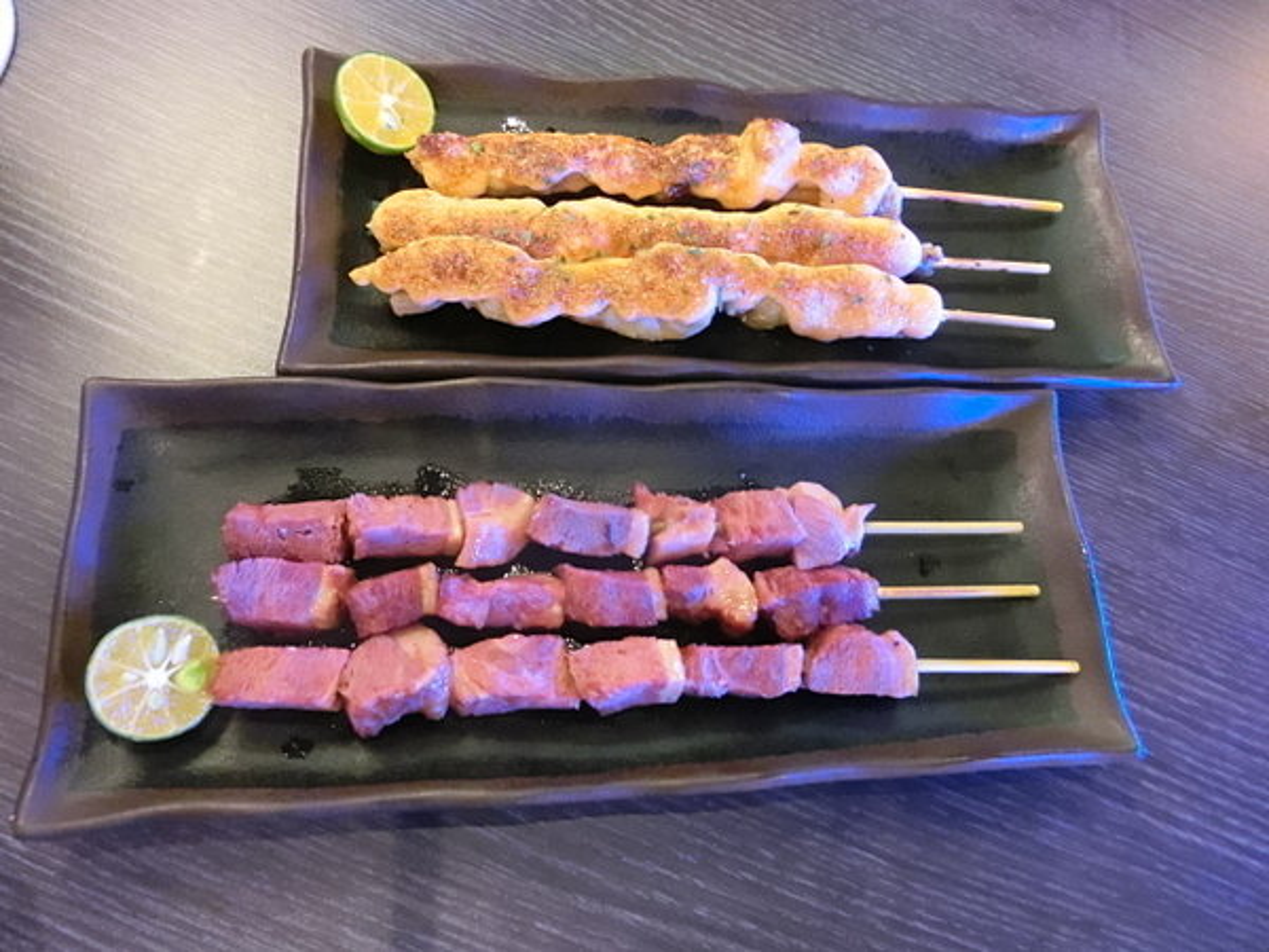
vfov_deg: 56.8
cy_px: 476
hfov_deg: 71.6
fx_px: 880
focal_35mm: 24
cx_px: 634
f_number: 3
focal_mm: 4.24
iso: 1600
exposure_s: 1/5
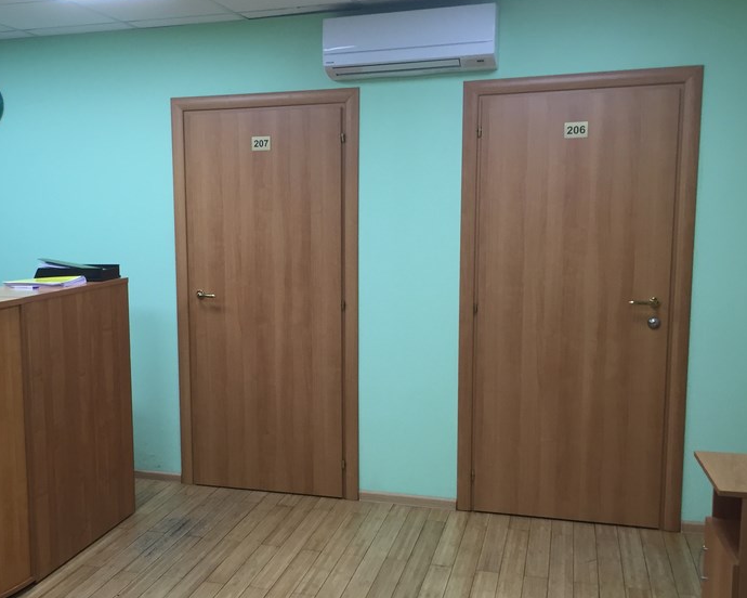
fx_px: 929
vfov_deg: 35.6
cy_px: 339
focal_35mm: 42
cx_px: 233
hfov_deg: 43.1
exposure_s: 1/33
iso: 50
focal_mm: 4.15
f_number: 2.2
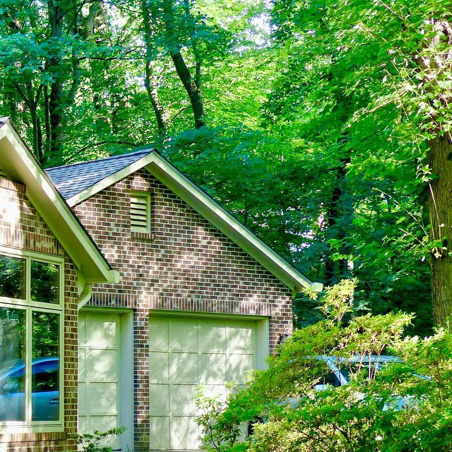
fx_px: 1522
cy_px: 270
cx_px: -65
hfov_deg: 16.3
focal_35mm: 103
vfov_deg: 16.9
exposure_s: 1/80
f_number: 2.8
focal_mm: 8.7
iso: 100
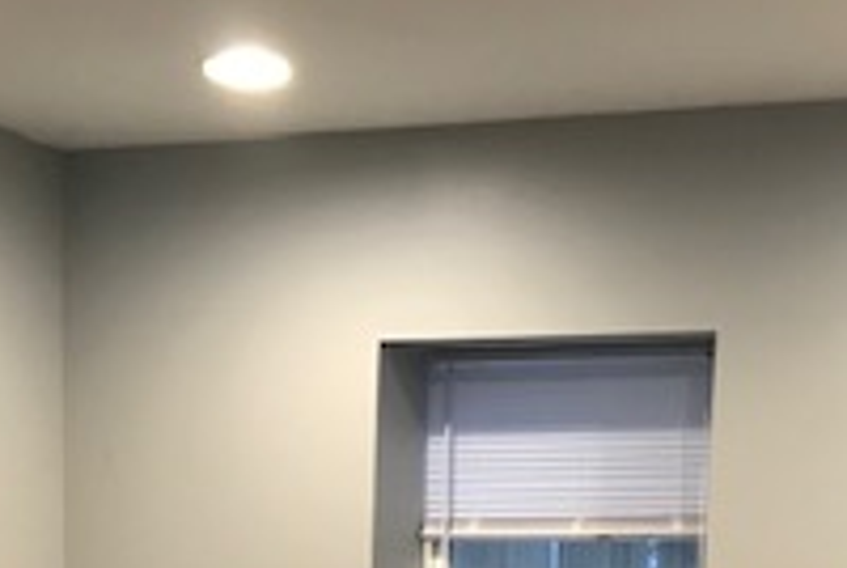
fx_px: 2191
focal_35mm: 93
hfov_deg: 21.9
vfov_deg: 13.9
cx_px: 491
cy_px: 827
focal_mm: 3.99
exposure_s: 1/15
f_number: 1.8
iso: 64
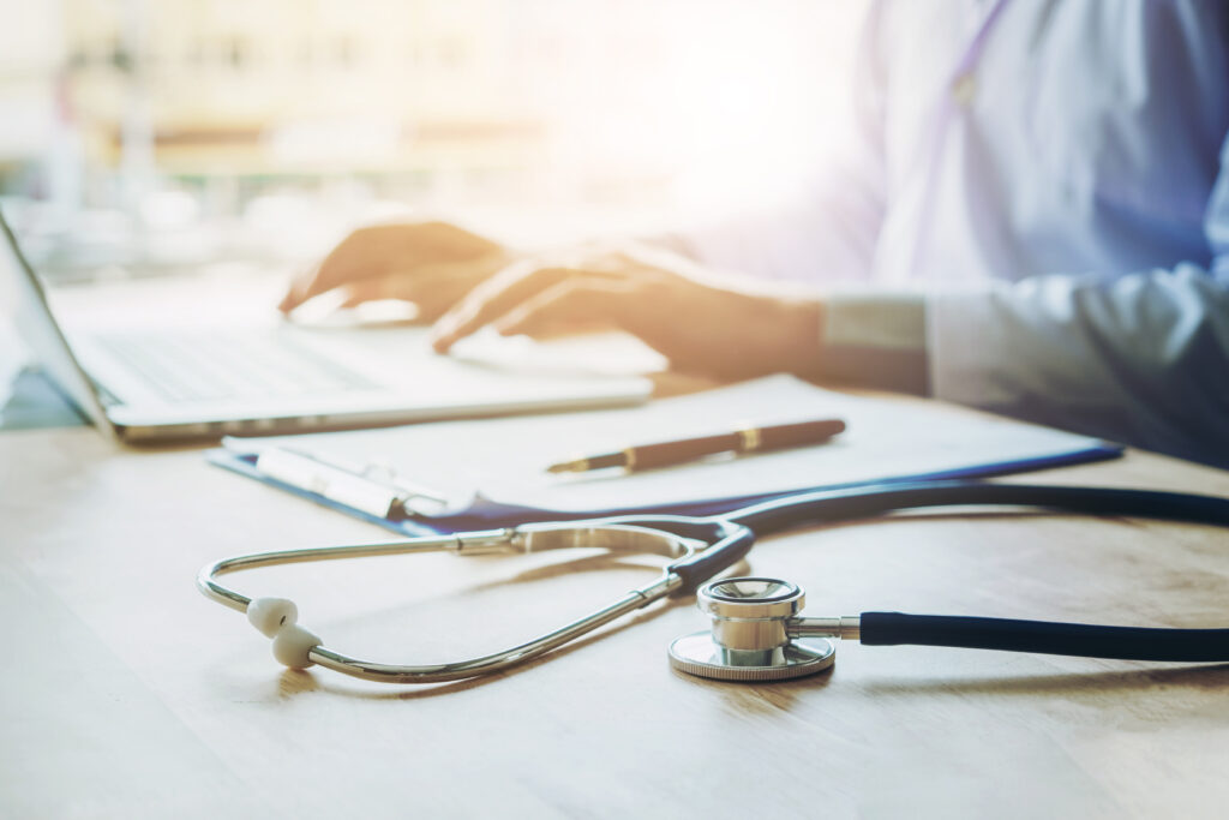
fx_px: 2014
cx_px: 614
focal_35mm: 59
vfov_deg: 23.0
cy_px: 410
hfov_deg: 33.9
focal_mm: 39
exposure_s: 1/250
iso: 200
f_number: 4.5
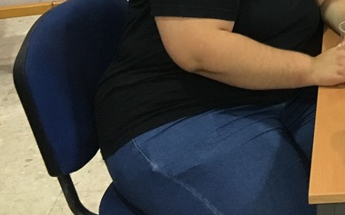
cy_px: -62
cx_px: 461
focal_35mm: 83
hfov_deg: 22.1
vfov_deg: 15.0
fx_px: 781
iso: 200
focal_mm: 4.15
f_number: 2.2
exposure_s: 1/17
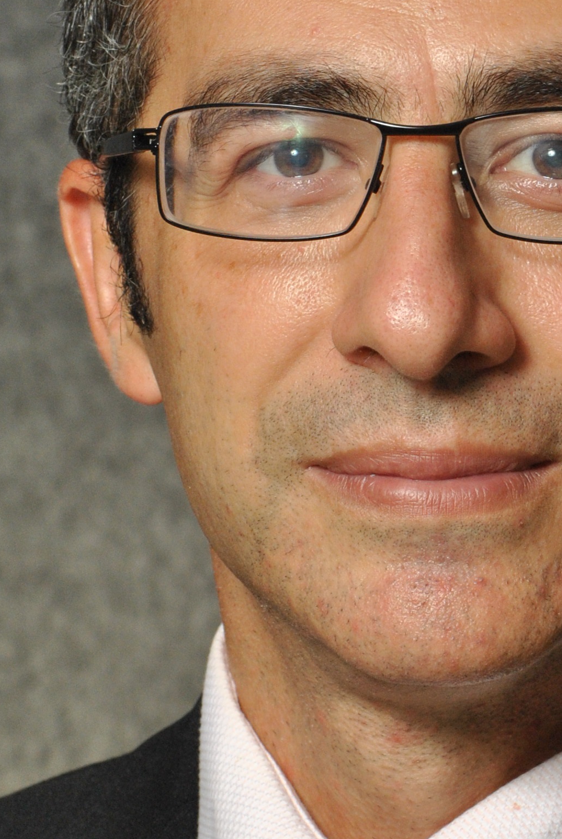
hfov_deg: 5.3
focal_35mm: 258
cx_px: 498
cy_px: 436
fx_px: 6023
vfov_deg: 8.0
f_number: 8
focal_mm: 68
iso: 400
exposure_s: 1/100
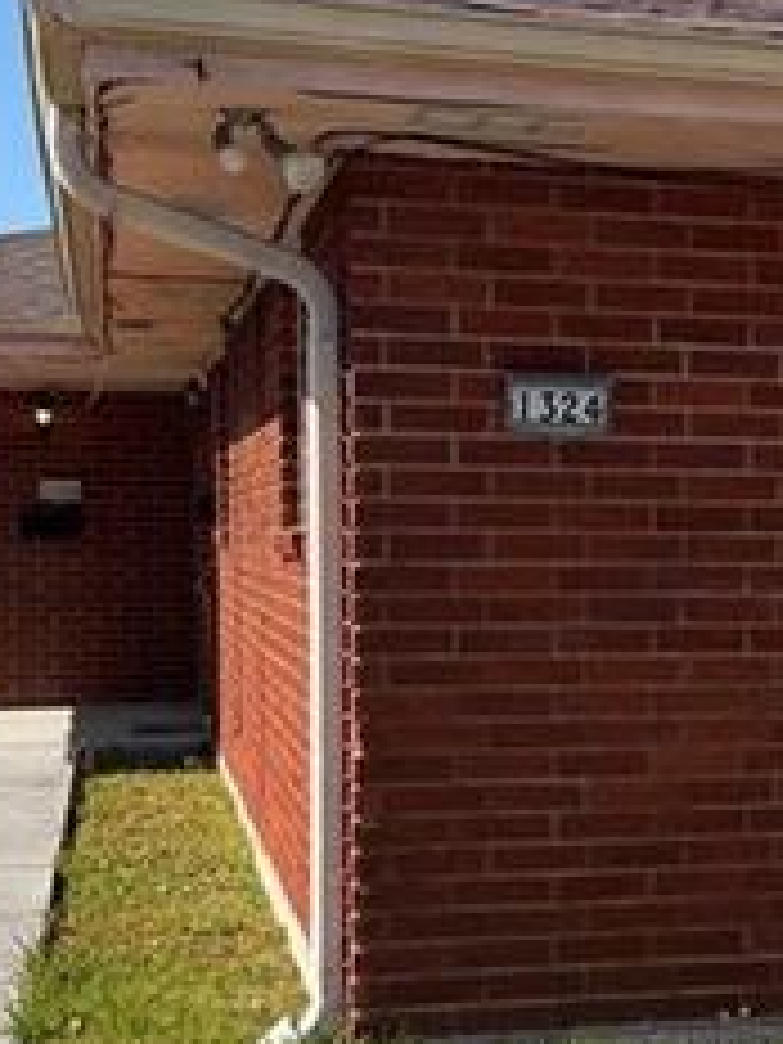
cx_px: 702
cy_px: 668
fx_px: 2081
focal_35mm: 69
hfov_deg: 20.9
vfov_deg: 28.0
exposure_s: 1/4167
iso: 80
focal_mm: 6.76
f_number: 1.78
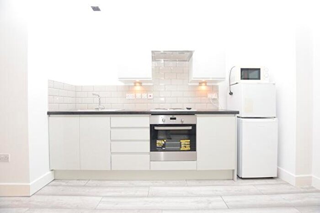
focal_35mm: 15
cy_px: 106
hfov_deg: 100.4
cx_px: 160
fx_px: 133
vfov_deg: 77.3
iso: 800
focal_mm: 10
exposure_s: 1/80
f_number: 4.5
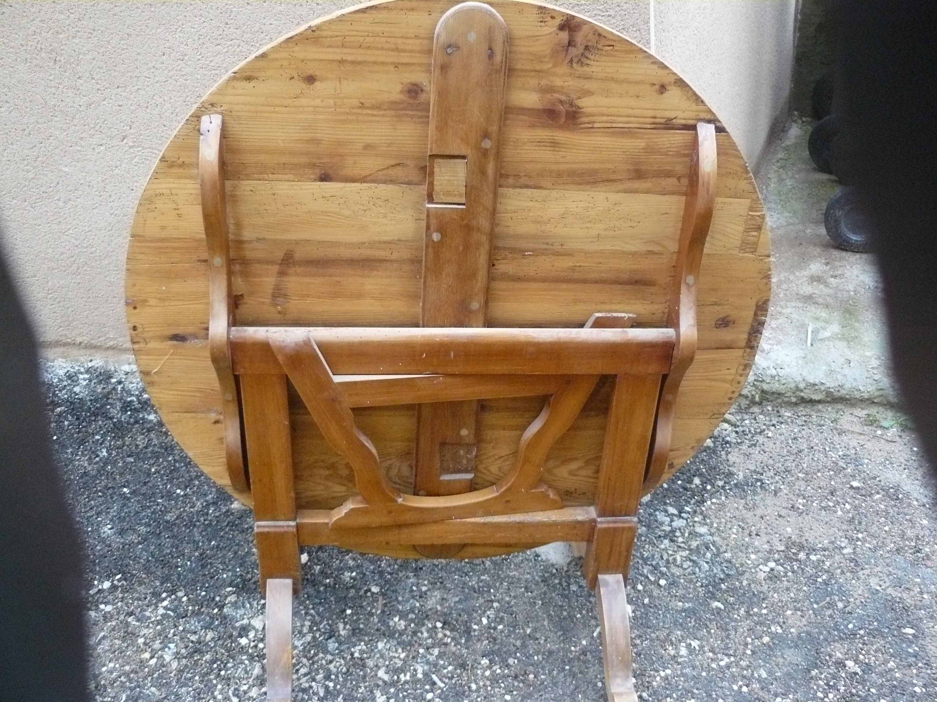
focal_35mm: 36
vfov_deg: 39.7
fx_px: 974
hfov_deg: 51.4
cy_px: 351
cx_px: 468
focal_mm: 6
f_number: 2.8
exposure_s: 1/125
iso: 400
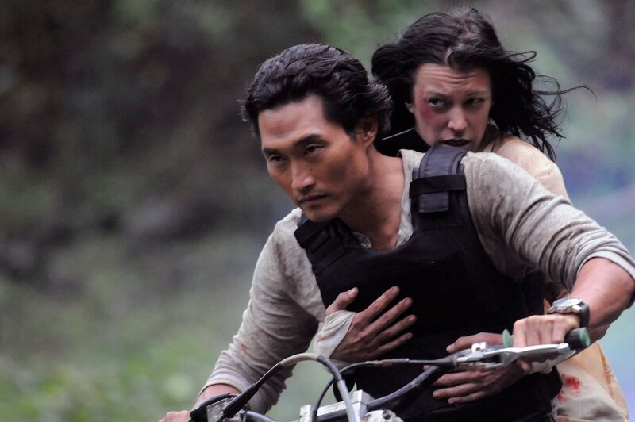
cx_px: 318
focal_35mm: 300
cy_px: 211
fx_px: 5287
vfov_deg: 4.6
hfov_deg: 6.9
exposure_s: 1/400
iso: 2000
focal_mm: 200
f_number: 2.8
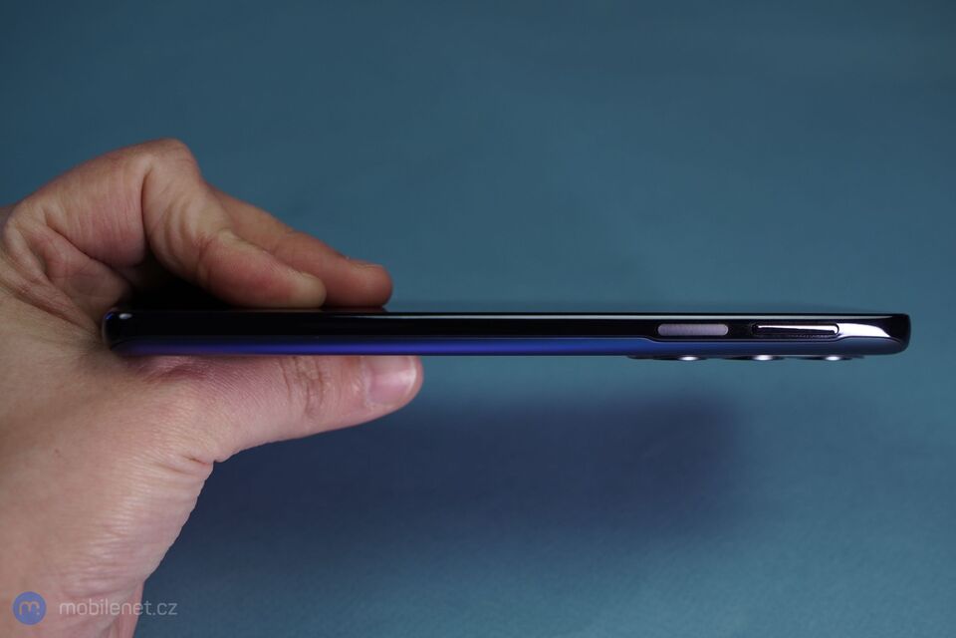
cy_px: 319
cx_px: 478
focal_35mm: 56
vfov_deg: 24.2
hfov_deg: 35.6
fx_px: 1487
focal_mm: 56
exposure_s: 1/160
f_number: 5.6
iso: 500
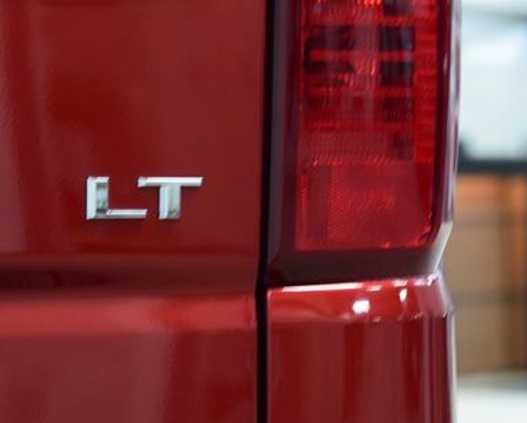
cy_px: 139
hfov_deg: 11.7
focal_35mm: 165
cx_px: 155
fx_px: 2575
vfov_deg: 9.4
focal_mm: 70
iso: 1600
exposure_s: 1/30
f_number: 5.6
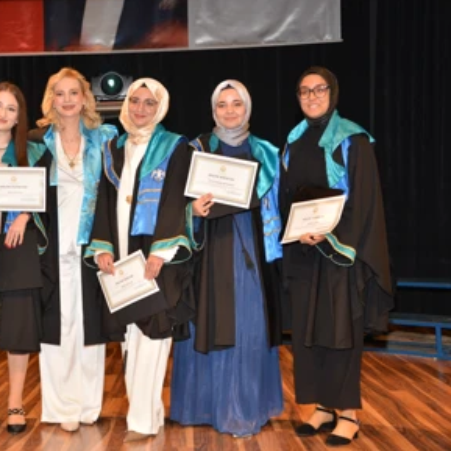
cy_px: 224
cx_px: 133
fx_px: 914
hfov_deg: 27.5
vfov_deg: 27.7
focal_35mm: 62
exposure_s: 1/60
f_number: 4.2
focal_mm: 48
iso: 280
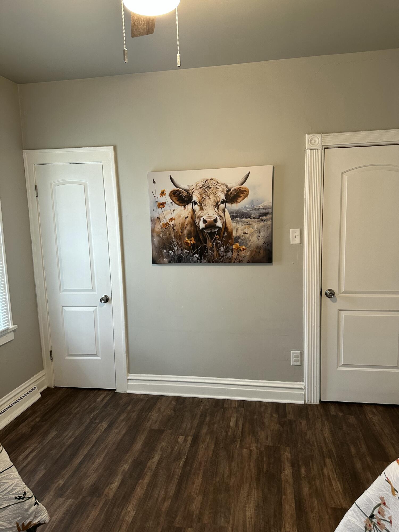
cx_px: 200
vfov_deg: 71.6
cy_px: 266
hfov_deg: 56.8
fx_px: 369
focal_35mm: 24
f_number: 1.78
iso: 200
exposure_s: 1/60
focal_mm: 6.86
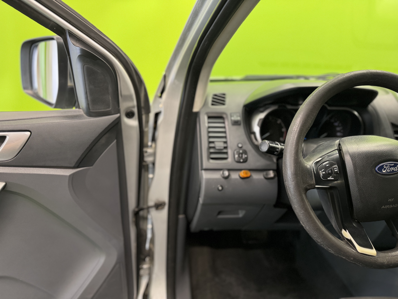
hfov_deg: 71.6
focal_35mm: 24
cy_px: 150
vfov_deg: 56.8
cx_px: 199
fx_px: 276
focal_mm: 6.76
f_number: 1.78
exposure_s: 1/50
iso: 400
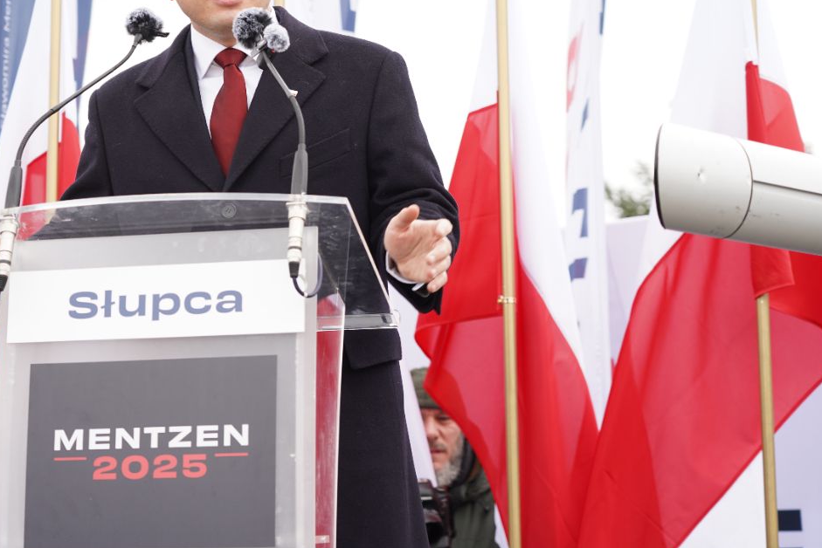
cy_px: 208
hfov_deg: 23.3
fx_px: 1987
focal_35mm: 87
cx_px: 297
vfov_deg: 15.7
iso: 125
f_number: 4
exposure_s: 1/100
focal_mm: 63
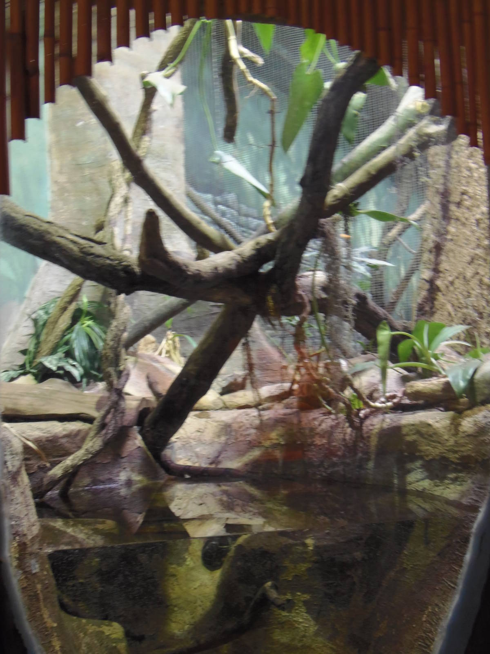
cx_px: 245
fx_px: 661
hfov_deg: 40.7
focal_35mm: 35
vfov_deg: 52.6
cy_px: 327
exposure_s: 1/8
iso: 200
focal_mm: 6.5
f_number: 3.4
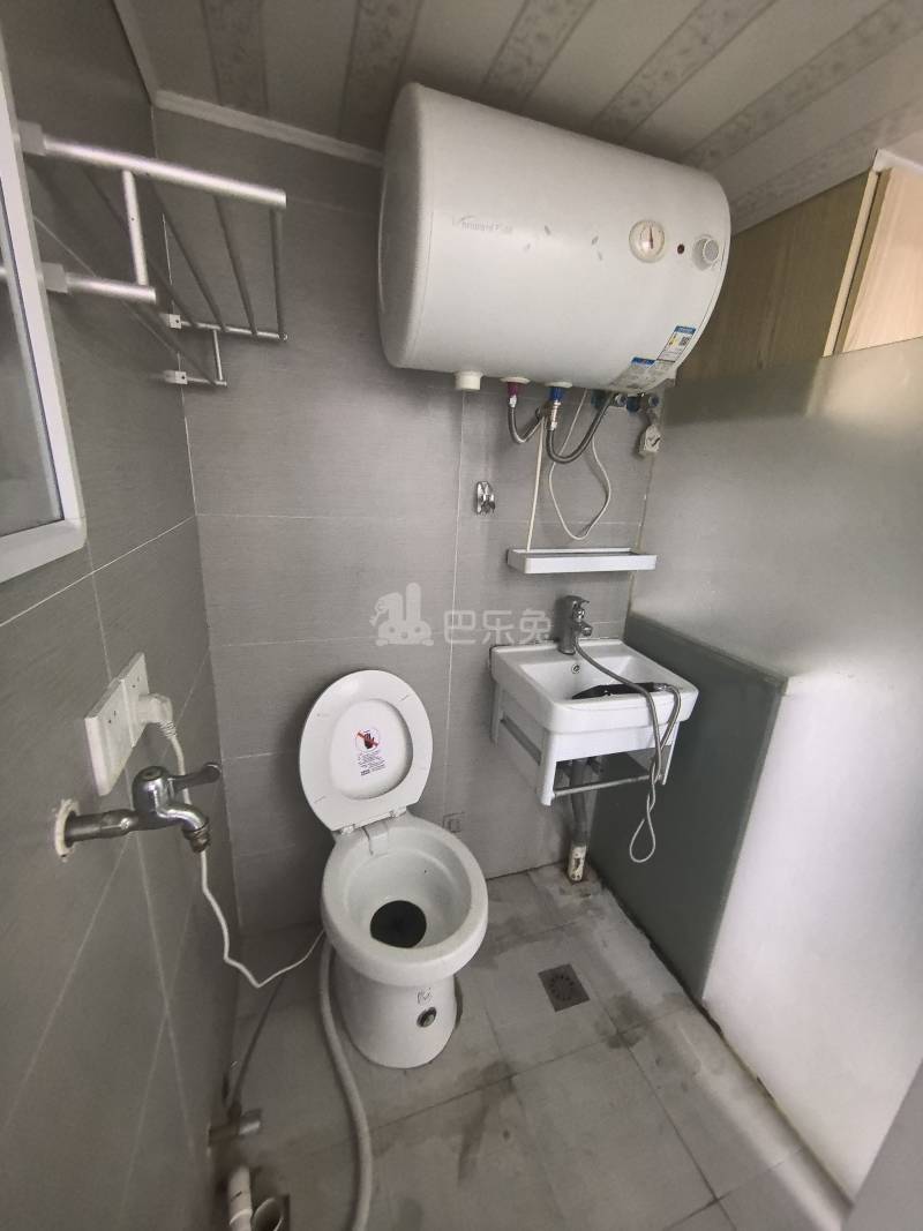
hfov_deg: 89.9
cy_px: 616
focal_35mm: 13
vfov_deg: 106.2
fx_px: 462
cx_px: 462
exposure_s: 1/25
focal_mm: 1.95
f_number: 2.2
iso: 1000
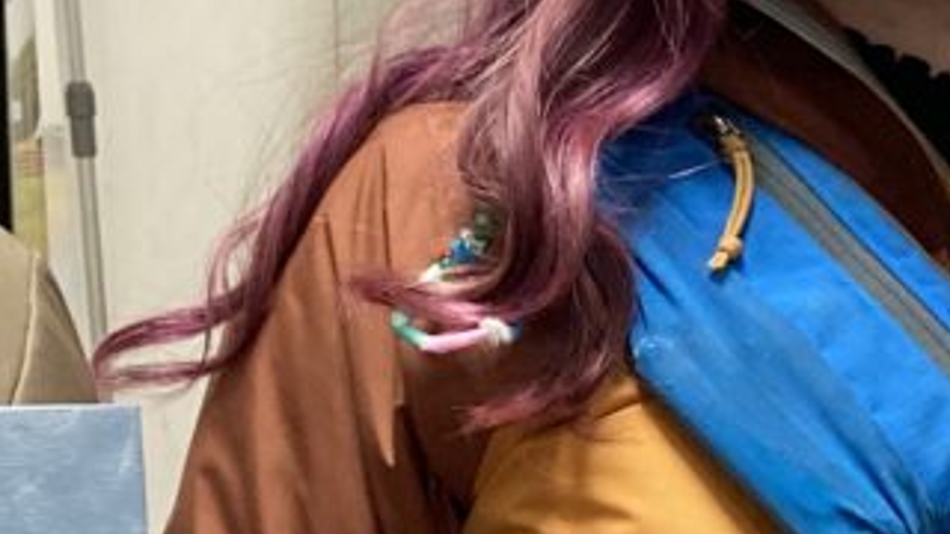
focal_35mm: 143
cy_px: 716
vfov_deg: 8.4
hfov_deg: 15.0
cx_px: 659
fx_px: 3602
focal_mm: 3.99
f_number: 1.8
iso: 200
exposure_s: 1/60
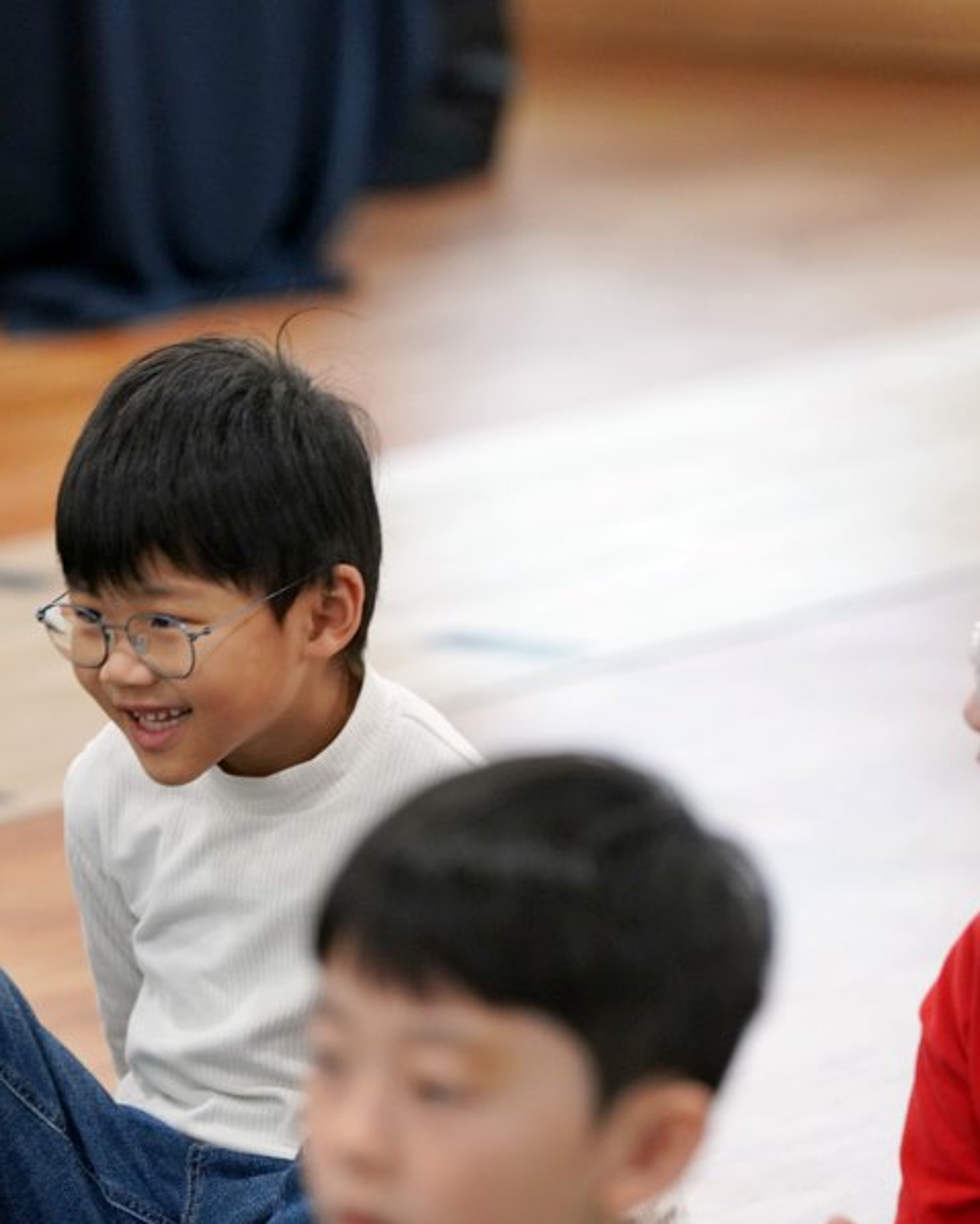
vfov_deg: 6.8
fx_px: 10255
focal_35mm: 283
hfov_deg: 5.5
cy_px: 613
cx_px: 264
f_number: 4
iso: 4000
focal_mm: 200
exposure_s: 1/250
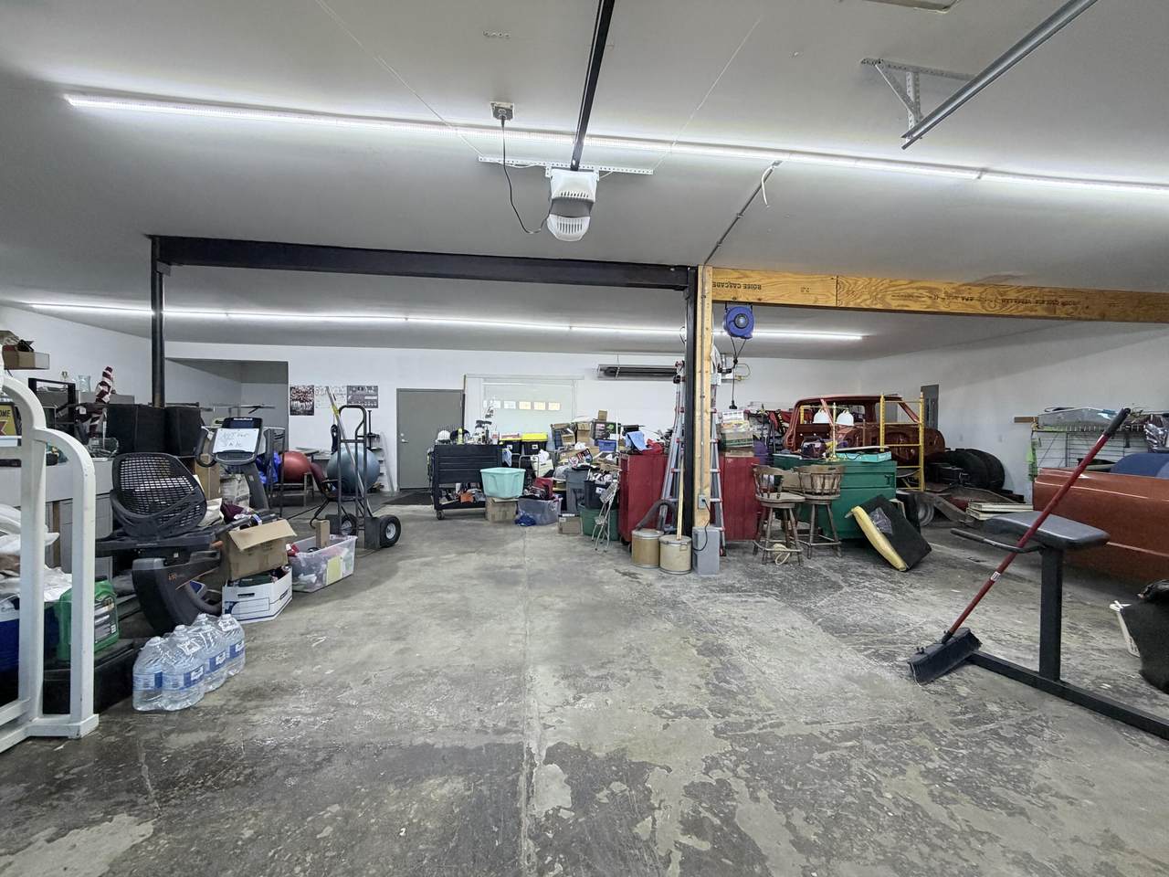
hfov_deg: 102.1
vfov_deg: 85.7
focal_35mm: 14
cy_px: 438
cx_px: 584
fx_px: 473
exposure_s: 1/60
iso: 250
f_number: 2.2
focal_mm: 2.22
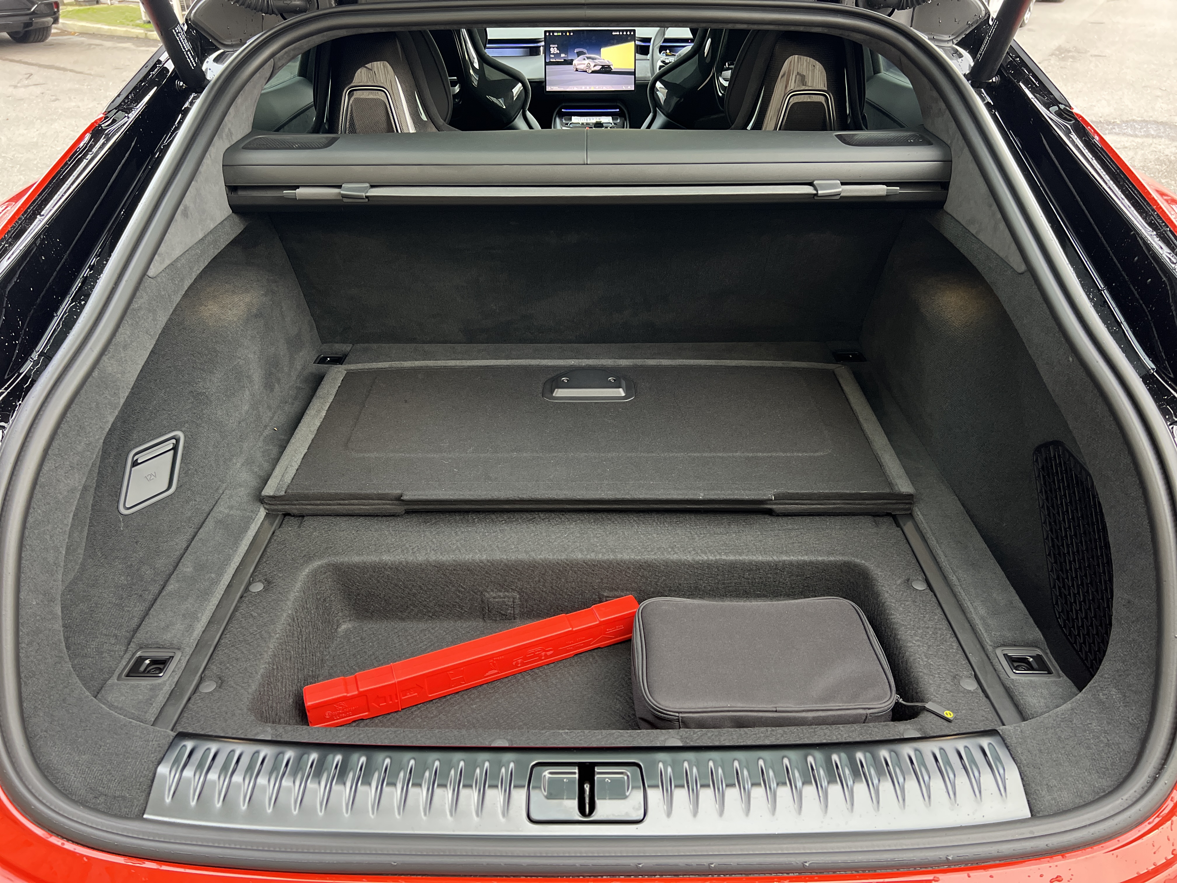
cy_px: 442
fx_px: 884
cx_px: 588
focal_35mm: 26
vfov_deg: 53.1
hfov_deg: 67.3
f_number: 1.5
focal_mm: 5.7
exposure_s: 1/60
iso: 400
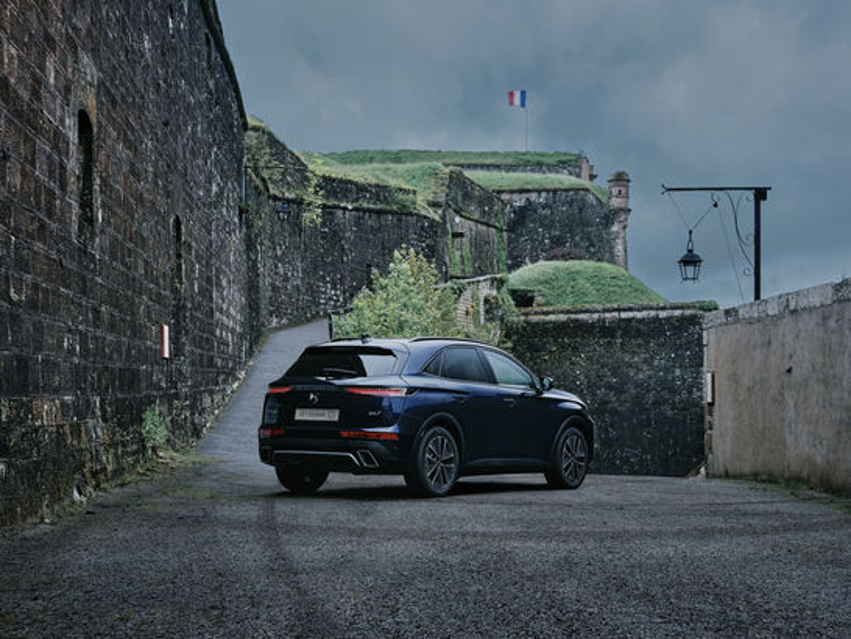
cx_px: 426
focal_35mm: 63
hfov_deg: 30.7
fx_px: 1549
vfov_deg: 23.3
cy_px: 320
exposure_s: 1/60
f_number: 6.4
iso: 800
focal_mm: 80
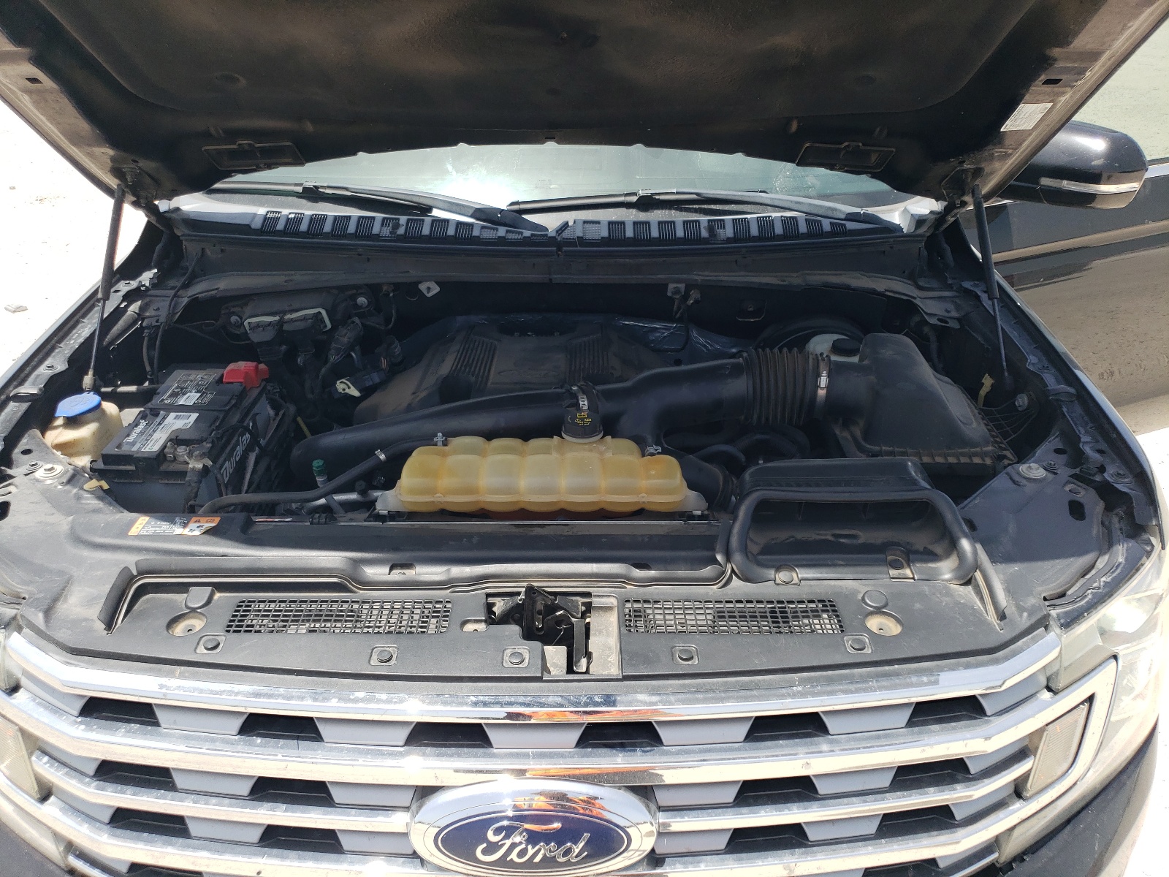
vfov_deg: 53.1
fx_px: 878
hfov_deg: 67.3
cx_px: 584
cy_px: 438
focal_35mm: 26
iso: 50
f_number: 1.5
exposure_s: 1/1429
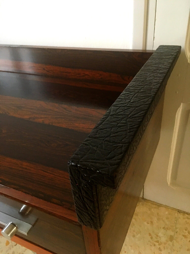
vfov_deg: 61.7
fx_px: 212
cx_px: 95
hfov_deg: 48.2
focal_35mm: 29
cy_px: 127
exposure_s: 1/25
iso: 200
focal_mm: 4.15
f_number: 2.2
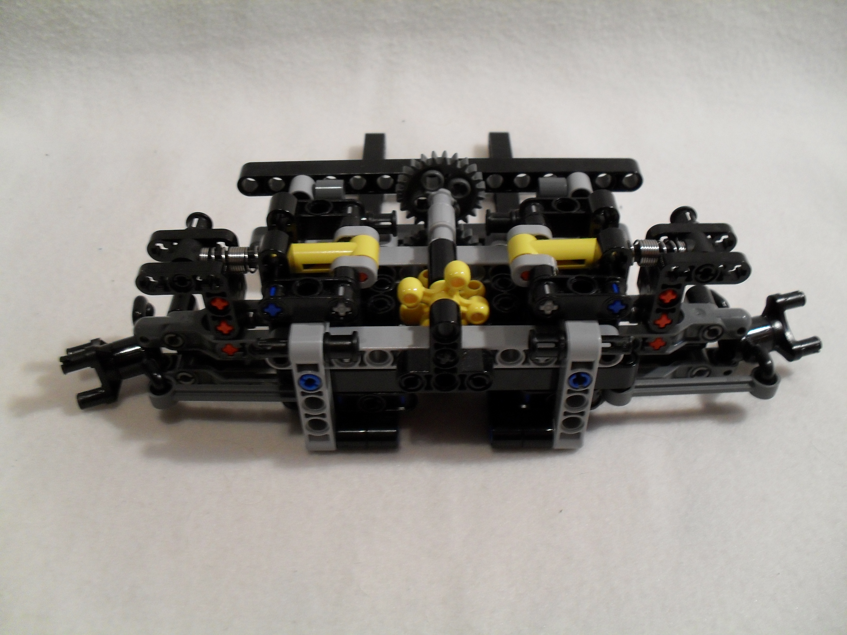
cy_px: 318
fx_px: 856
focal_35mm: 35
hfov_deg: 52.6
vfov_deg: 40.7
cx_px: 424
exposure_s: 1/20
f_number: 3.2
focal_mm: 6.3
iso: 200
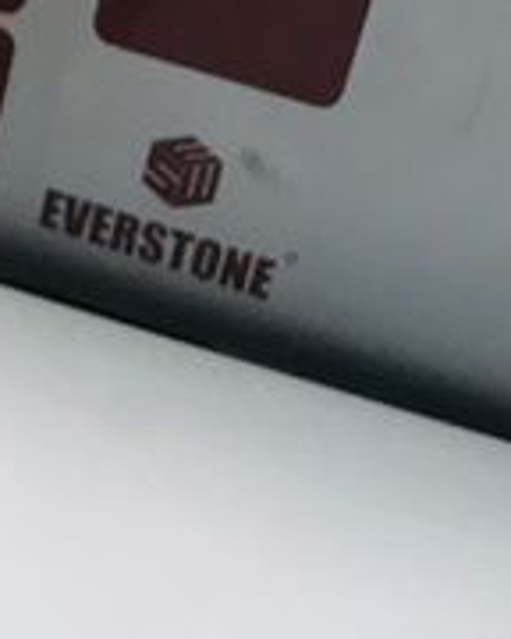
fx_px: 3365
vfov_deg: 9.7
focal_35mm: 178
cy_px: 1473
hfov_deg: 7.2
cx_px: -1260
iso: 32
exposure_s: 1/50
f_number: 1.8
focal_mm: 3.99
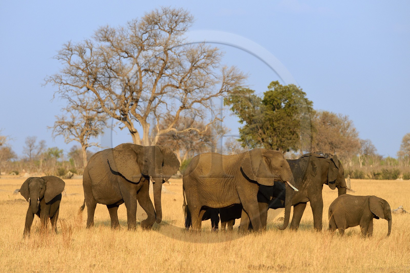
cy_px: 136
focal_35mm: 240
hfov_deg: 8.6
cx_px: 205
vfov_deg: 5.7
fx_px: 2733
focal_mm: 240
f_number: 7.1
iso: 800
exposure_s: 1/1250
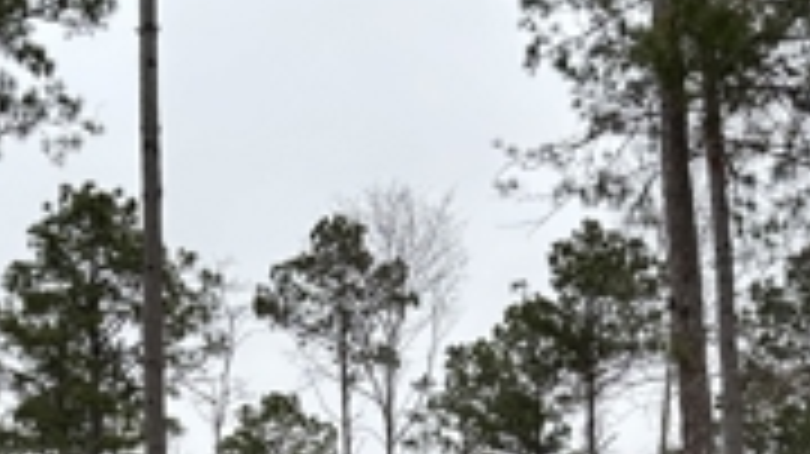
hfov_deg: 35.7
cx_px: 266
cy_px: 620
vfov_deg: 18.9
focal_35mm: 58
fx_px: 1245
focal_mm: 6.86
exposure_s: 1/654
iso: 80
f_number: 1.78
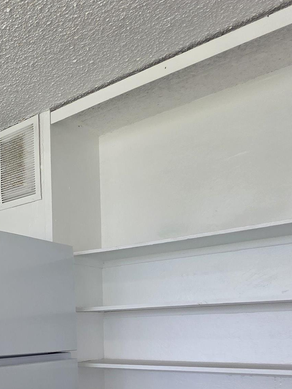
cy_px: 342
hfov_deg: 24.7
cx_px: -195
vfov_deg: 47.8
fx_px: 394
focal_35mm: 35
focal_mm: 2.2
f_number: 1.9
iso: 50
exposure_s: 1/120
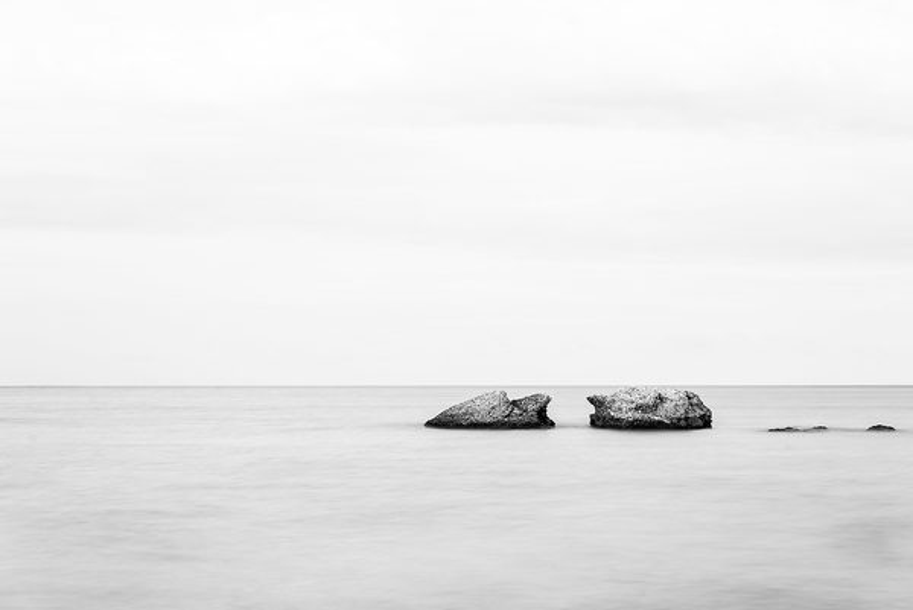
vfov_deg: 19.5
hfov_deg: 28.8
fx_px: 1777
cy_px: 305
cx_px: 456
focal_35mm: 70
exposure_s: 6
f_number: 9
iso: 50
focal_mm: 70
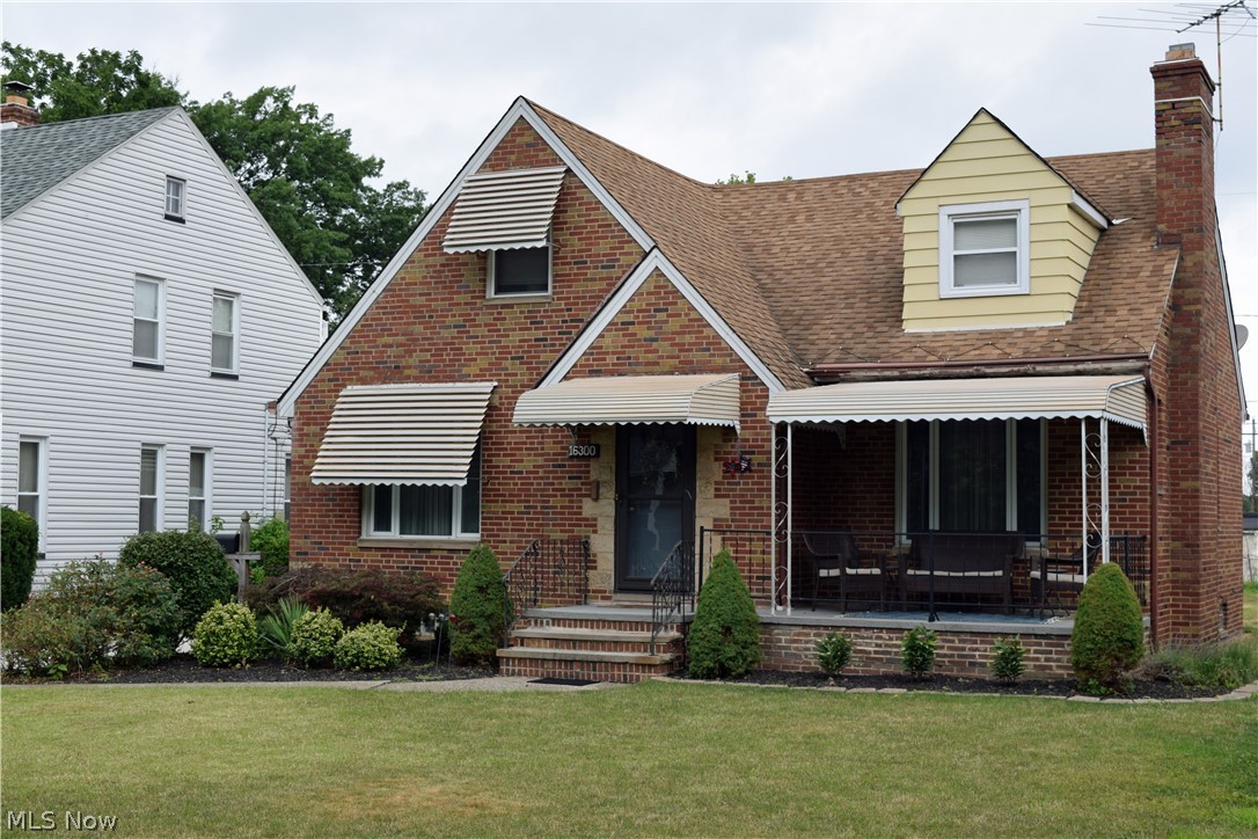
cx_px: 629
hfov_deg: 41.1
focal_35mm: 48
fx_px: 1677
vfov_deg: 28.1
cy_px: 420
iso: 220
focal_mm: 32
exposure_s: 1/250
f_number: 8
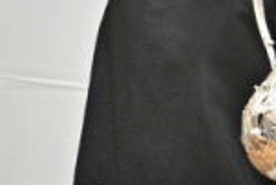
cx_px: 665
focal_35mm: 2031
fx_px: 15586
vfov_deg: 0.7
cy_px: -150
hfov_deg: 1.0
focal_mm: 200
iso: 160
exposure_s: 1/160
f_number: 2.8
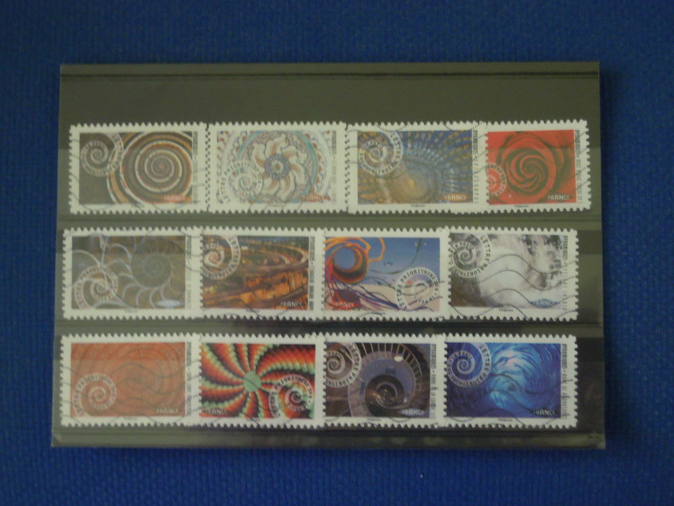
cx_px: 337
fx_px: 1227
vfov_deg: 23.3
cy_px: 253
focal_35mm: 63
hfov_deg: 30.7
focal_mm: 11.2
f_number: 4
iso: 400
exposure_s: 1/13
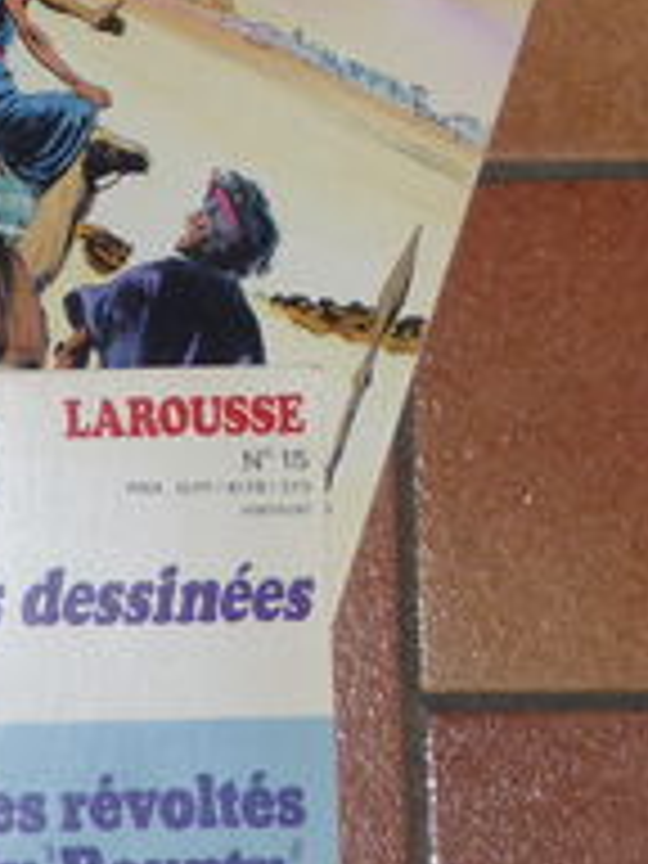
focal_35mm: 224
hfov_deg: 6.4
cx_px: -828
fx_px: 5591
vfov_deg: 8.7
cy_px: -189
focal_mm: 7.6
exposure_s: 1/60
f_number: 3.2
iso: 100
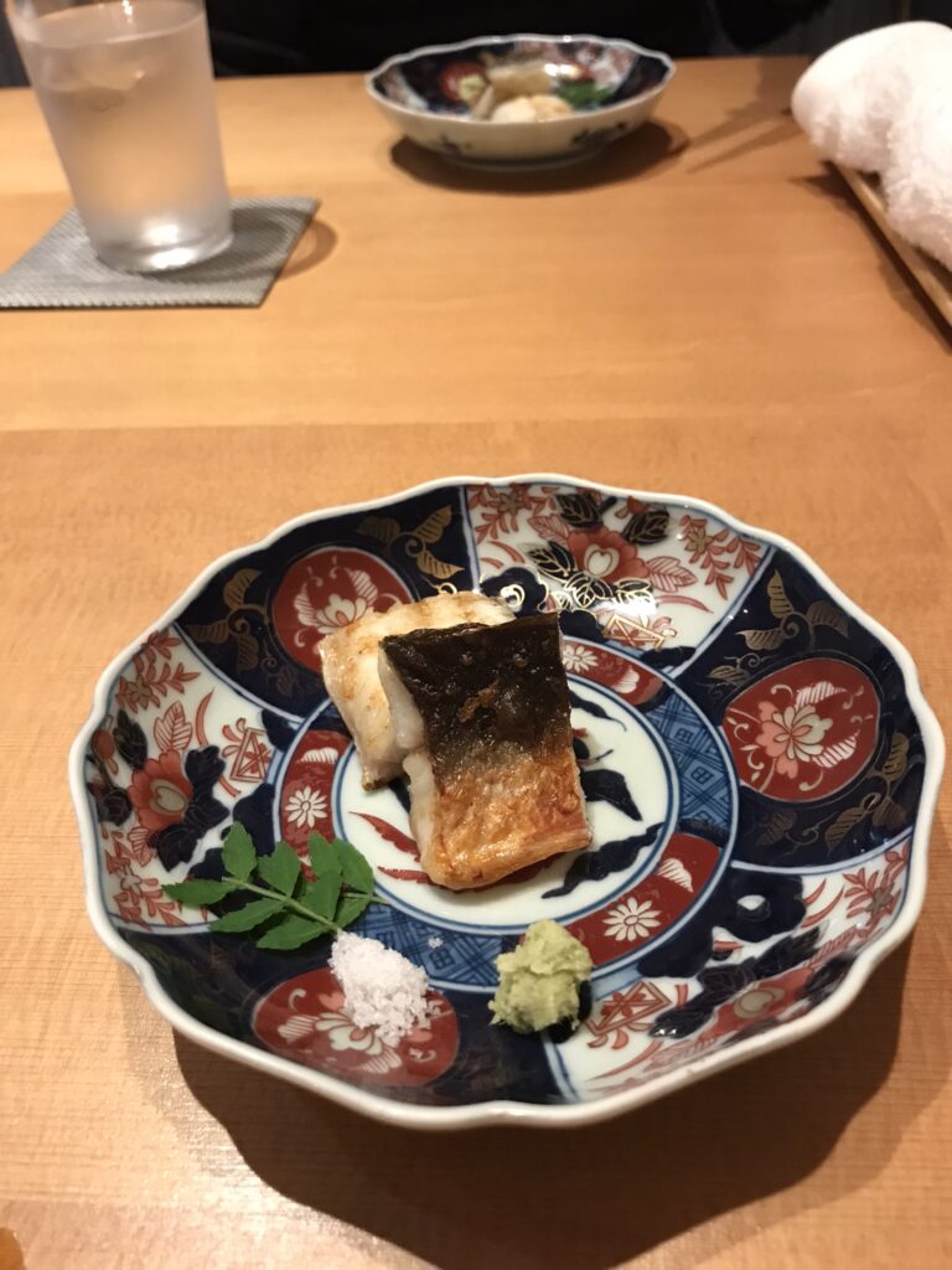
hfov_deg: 49.7
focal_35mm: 28
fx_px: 1027
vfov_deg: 63.4
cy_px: 635
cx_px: 476
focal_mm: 3.99
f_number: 1.8
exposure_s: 1/15
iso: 100
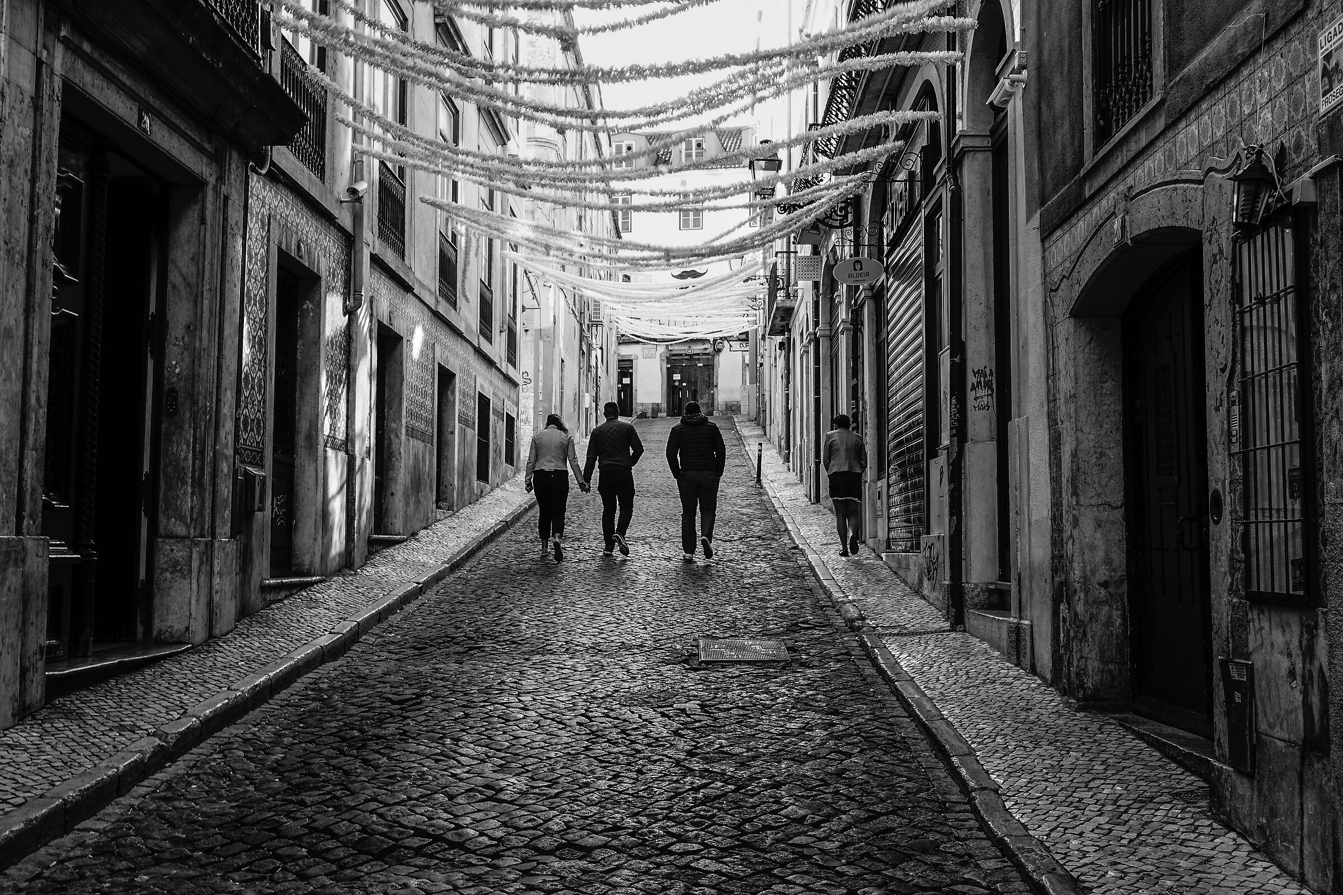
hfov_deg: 49.6
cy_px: 448
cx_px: 672
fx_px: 1455
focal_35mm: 39
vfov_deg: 34.2
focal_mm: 14.3
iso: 125
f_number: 5.6
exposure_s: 1/50
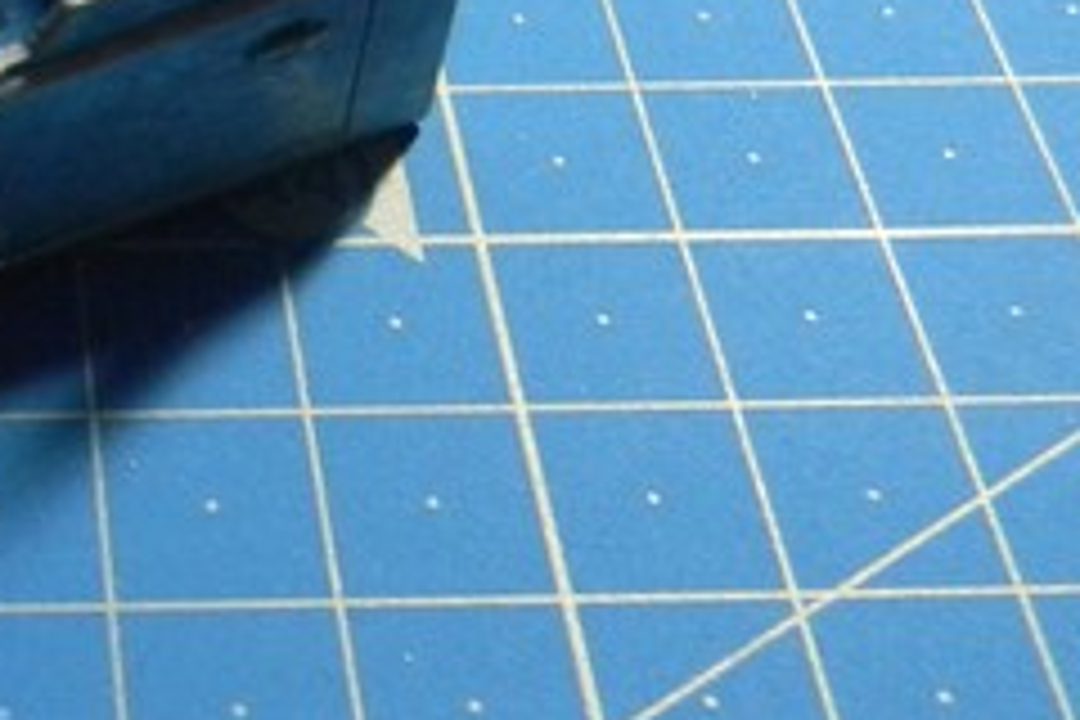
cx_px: -117
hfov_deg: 24.0
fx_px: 2370
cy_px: 32
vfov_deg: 17.0
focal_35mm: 79
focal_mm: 5
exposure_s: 1/19.2
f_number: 3.5
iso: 400
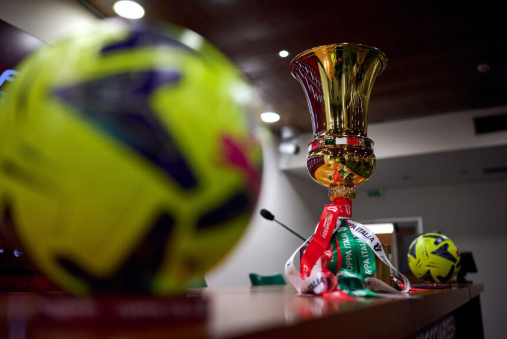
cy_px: 170
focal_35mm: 35
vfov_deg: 37.9
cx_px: 254
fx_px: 493
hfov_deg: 54.4
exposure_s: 1/250
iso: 640
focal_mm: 35
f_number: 1.8
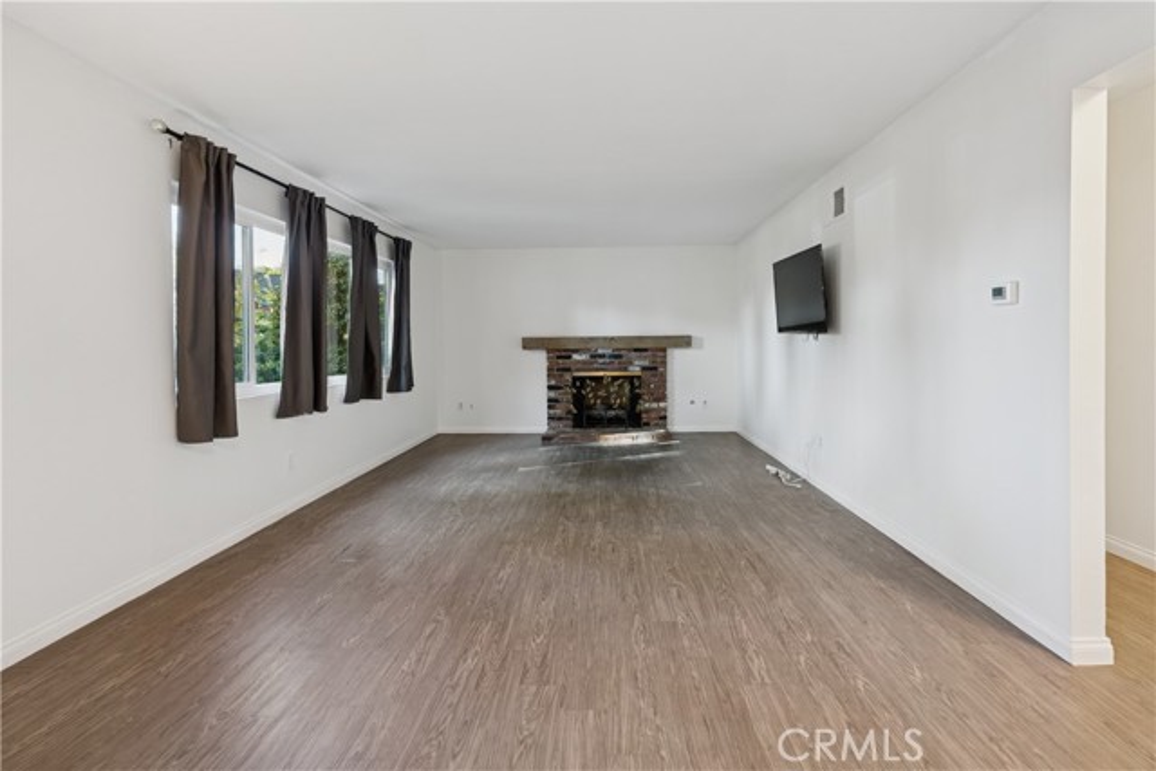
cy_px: 386
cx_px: 578
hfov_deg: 96.7
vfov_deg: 73.8
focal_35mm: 16
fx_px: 514
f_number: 8
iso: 400
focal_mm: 16
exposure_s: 1/6
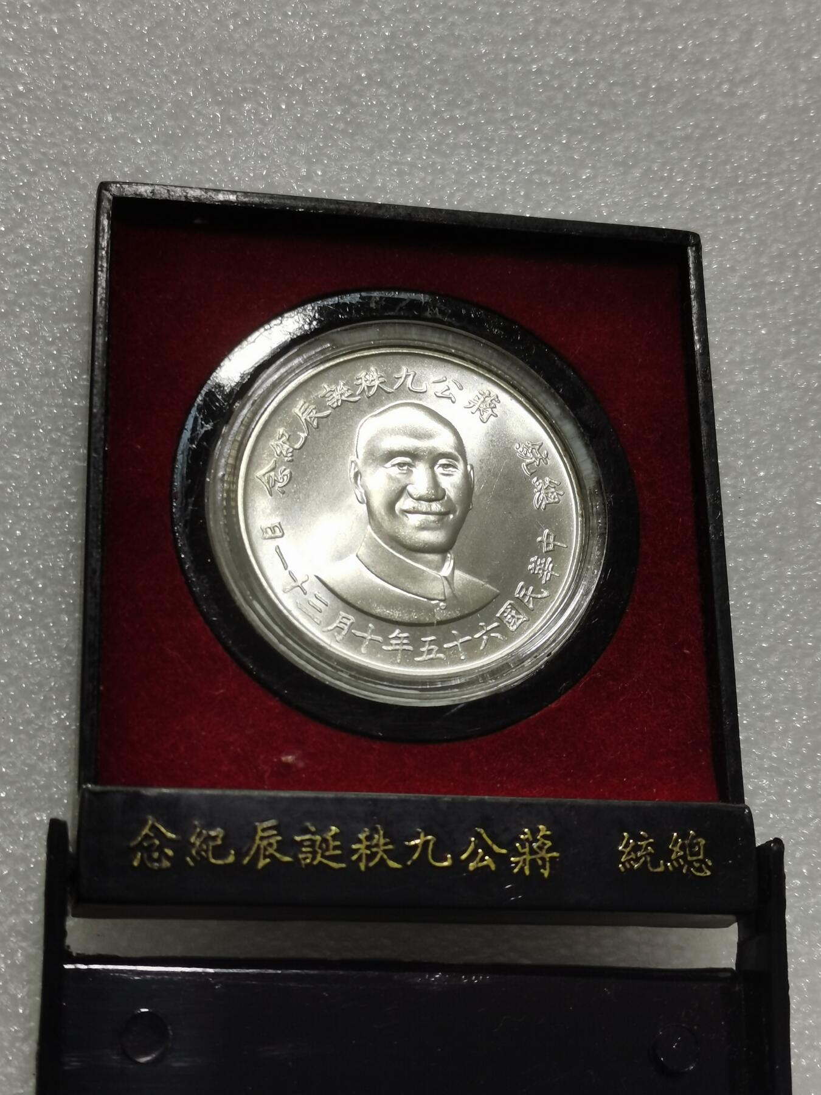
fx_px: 1961
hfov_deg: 23.7
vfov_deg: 31.2
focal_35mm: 62
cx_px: 410
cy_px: 548
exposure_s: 1/147
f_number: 1.8
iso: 50
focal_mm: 5.58
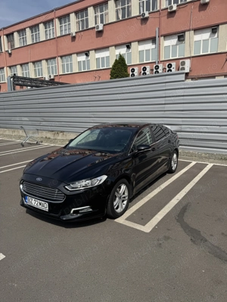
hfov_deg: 56.8
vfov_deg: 71.6
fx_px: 210
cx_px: 114
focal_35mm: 24
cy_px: 151
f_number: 1.78
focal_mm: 6.76
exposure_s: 1/6410
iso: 80
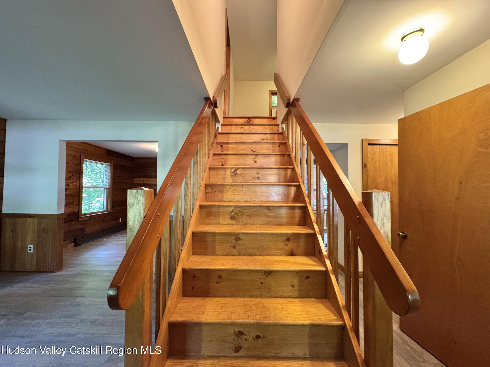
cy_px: 184
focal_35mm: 14
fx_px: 198
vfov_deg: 85.7
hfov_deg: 102.1
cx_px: 245
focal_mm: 2.22
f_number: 2.2
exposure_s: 1/60
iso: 640
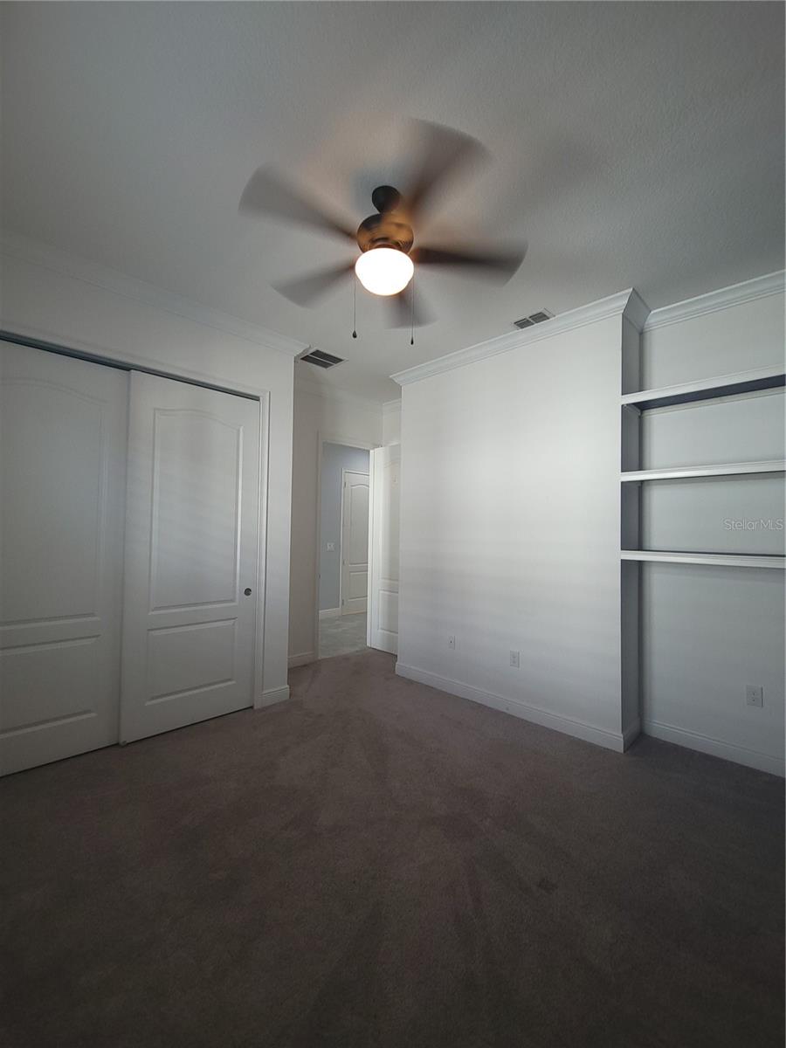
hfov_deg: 89.9
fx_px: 394
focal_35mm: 13
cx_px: 393
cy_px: 524
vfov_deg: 106.2
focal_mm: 2.2
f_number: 2.2
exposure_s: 1/30
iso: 100
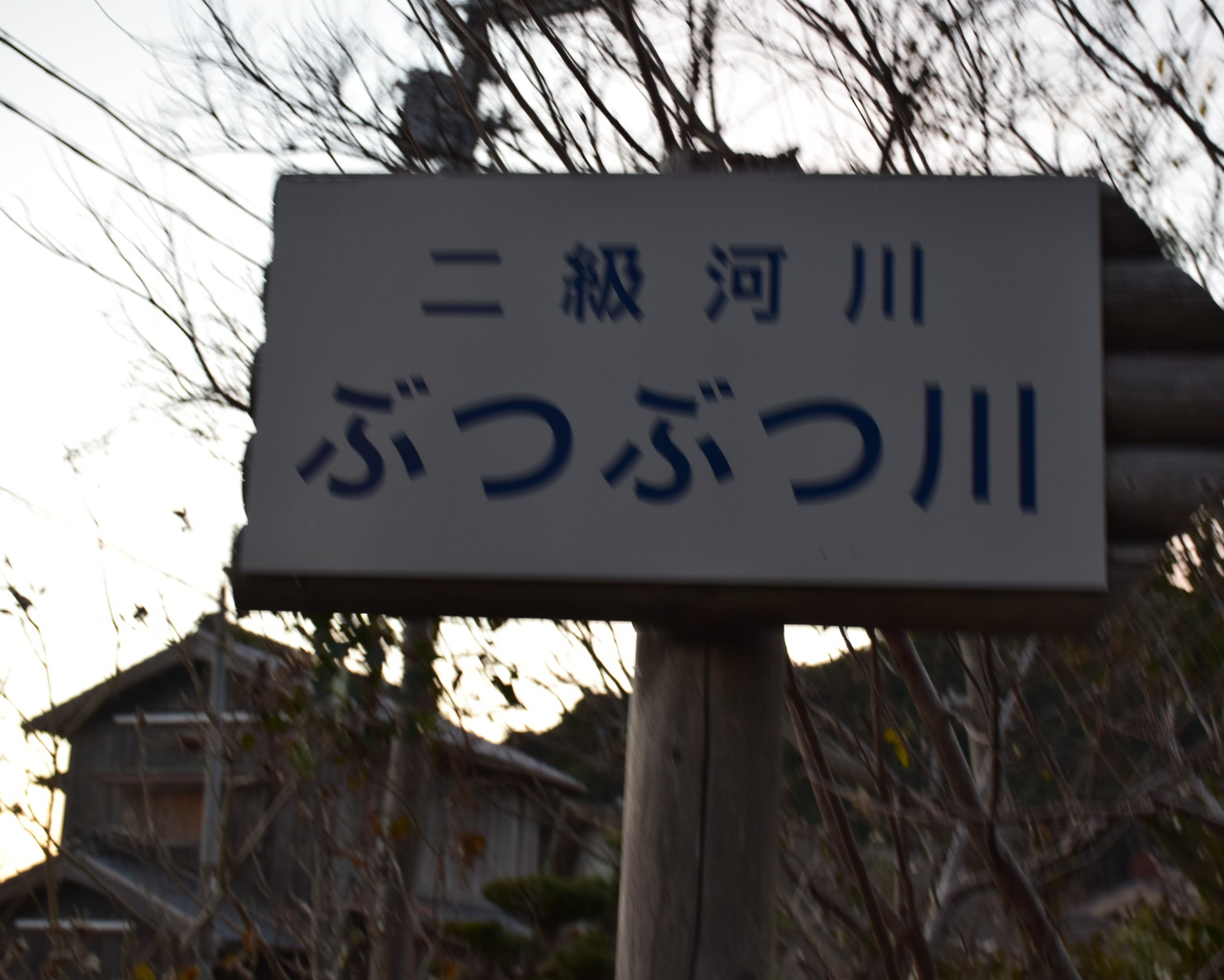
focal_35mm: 58
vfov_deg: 26.2
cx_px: 702
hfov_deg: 32.4
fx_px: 2101
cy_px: 494
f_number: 6.3
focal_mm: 34
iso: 400
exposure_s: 1/20
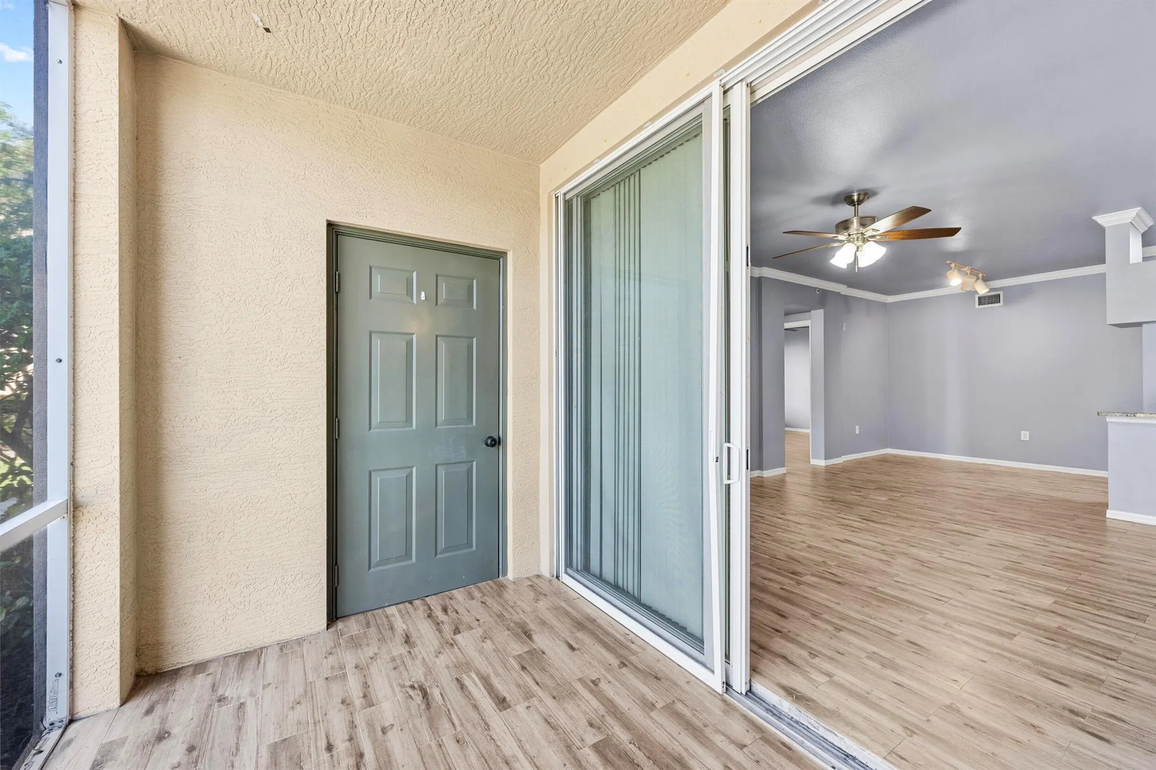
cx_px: 578
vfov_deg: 81.2
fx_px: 449
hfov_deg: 104.3
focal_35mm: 14
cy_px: 385
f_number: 8
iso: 400
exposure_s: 1/5
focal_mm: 14
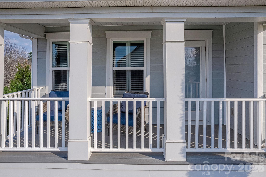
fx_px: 162
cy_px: 88
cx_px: 133
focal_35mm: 22
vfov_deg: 57.2
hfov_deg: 78.6
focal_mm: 8.38
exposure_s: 1/3200
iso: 130
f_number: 2.8
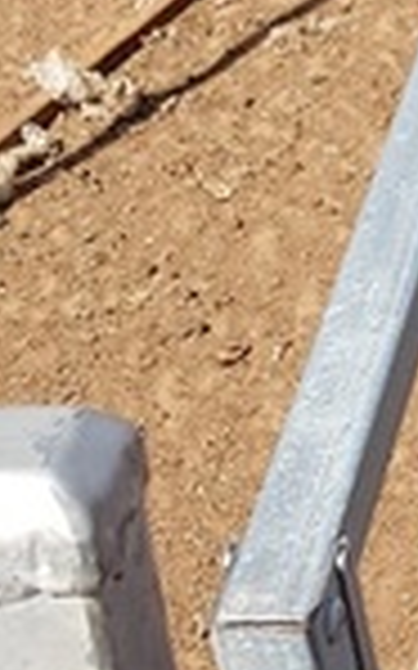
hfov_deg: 7.4
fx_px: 2974
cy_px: 270
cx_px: 1074
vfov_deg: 12.8
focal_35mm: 163
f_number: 1.7
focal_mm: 4.2
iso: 40
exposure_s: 1/1916
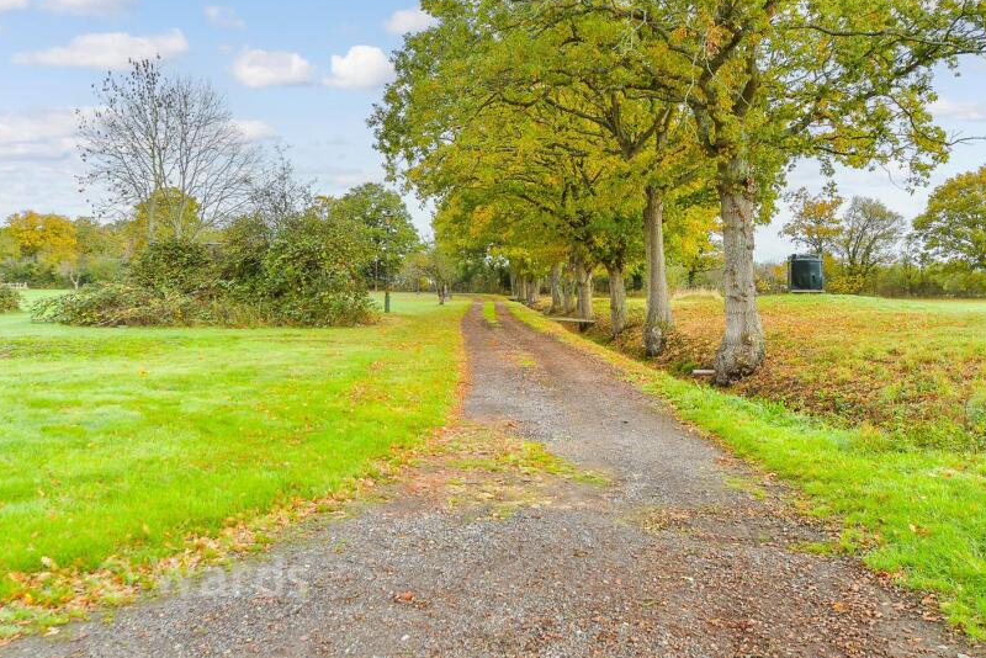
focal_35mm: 32
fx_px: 877
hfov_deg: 58.7
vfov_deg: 41.1
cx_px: 504
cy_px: 289
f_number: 8
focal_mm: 17
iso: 160
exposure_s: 1/80
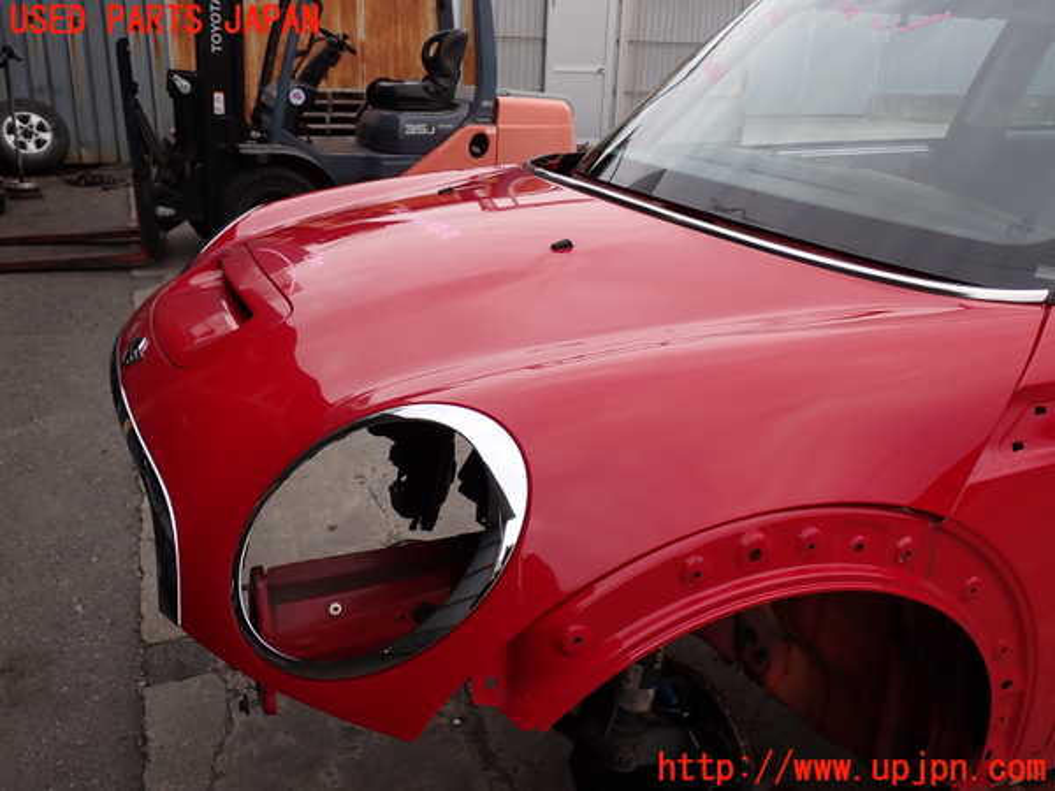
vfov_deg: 44.2
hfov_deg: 56.8
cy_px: 396
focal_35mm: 32
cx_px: 528
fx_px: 975
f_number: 3.2
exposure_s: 1/400
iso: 100
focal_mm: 5.79
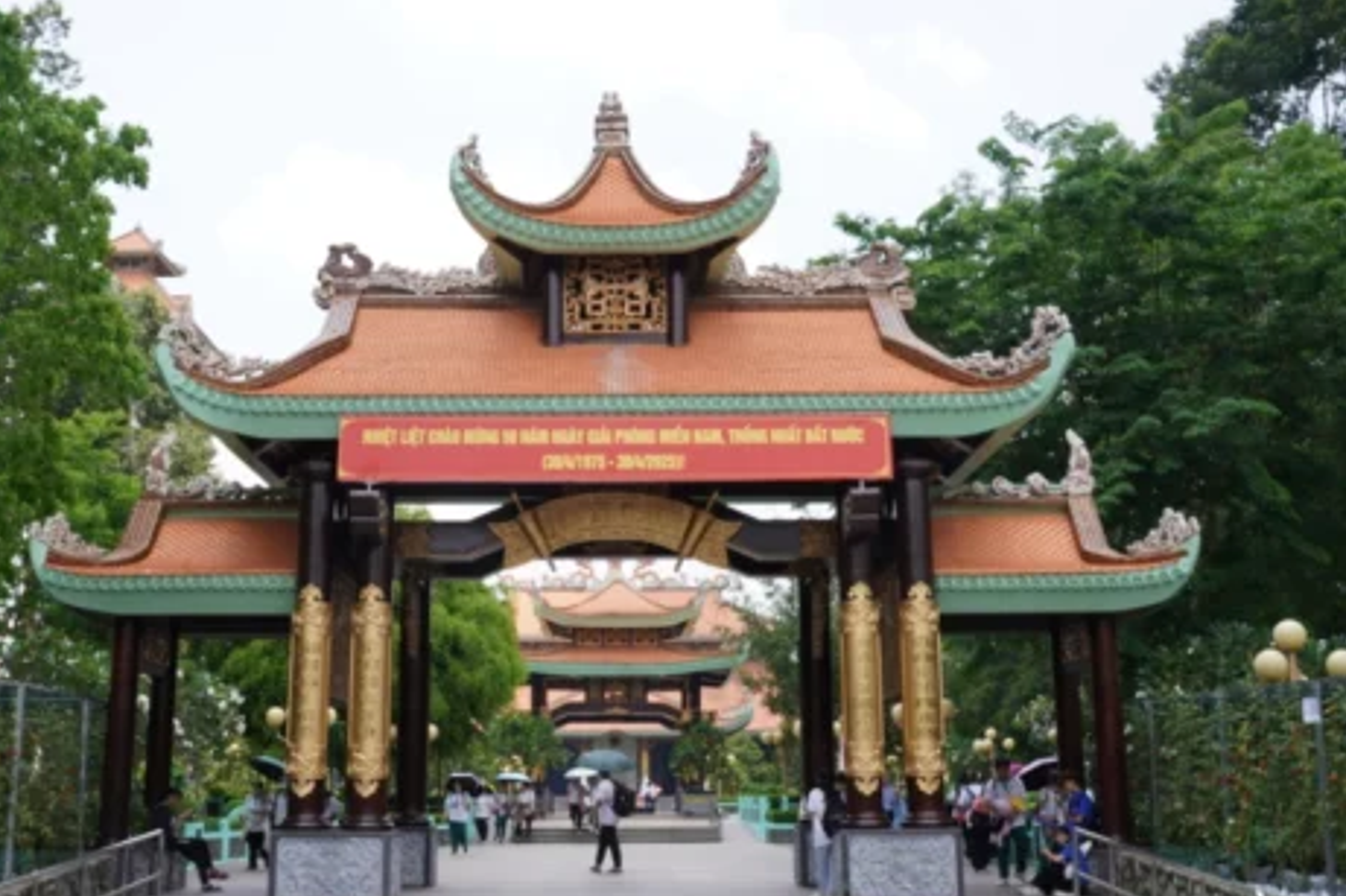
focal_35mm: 38
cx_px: 619
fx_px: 1430
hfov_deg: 50.3
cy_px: 460
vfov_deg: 34.8
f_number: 10
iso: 100
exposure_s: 1/80
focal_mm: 23.5
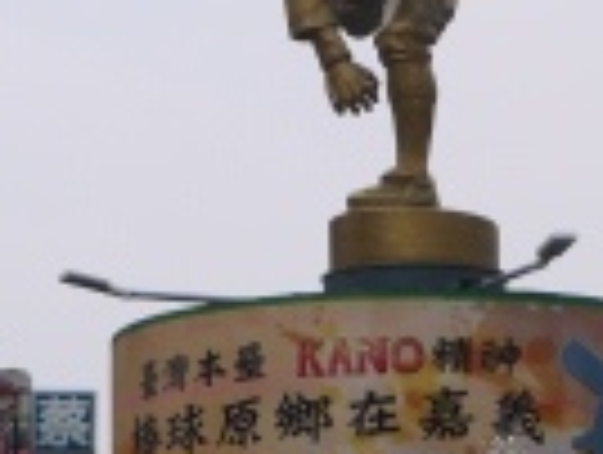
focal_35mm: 254
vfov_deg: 5.9
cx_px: 351
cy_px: 288
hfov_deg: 7.8
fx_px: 4433
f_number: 10
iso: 160
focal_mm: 38
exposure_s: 1/320
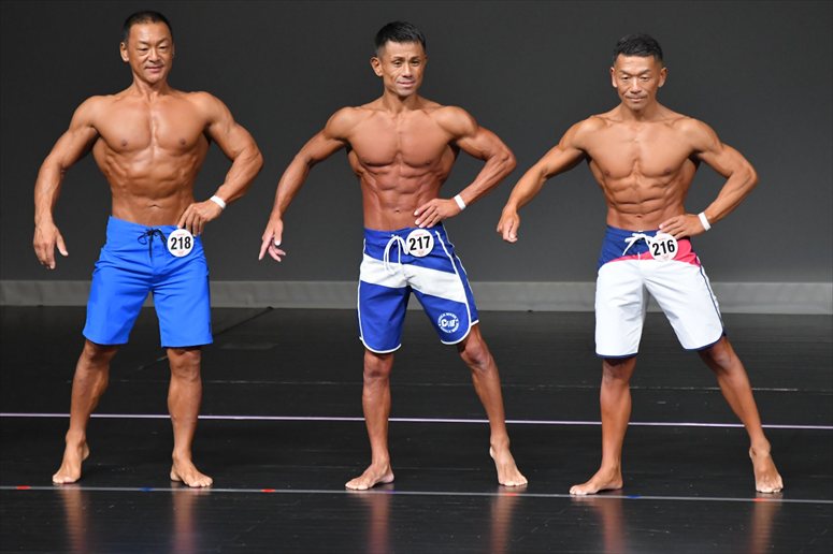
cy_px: 277
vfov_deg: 4.0
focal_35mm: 345
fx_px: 7979
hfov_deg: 6.0
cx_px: 416
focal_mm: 230
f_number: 5.6
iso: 4000
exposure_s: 1/400
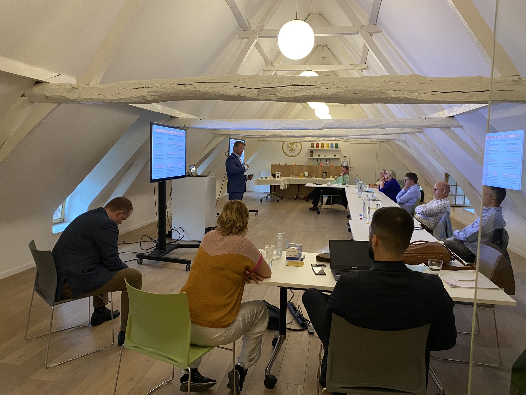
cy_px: 198
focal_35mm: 26
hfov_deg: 67.3
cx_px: 263
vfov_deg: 53.1
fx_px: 395
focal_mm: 4.25
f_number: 1.8
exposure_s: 1/60
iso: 500
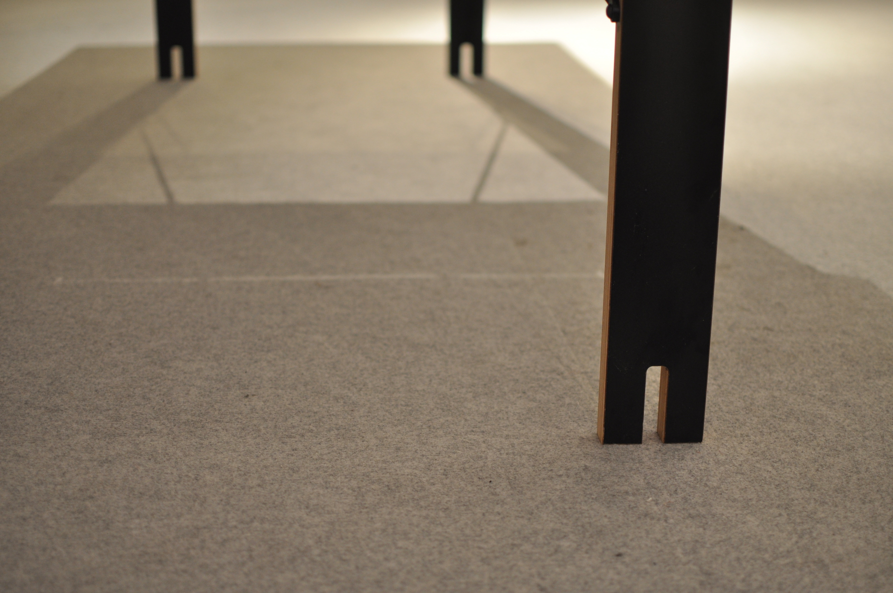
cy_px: 296
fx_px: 1301
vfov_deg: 25.7
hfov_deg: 37.9
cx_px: 446
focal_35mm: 52
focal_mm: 35
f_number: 1.8
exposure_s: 1/30
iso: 400
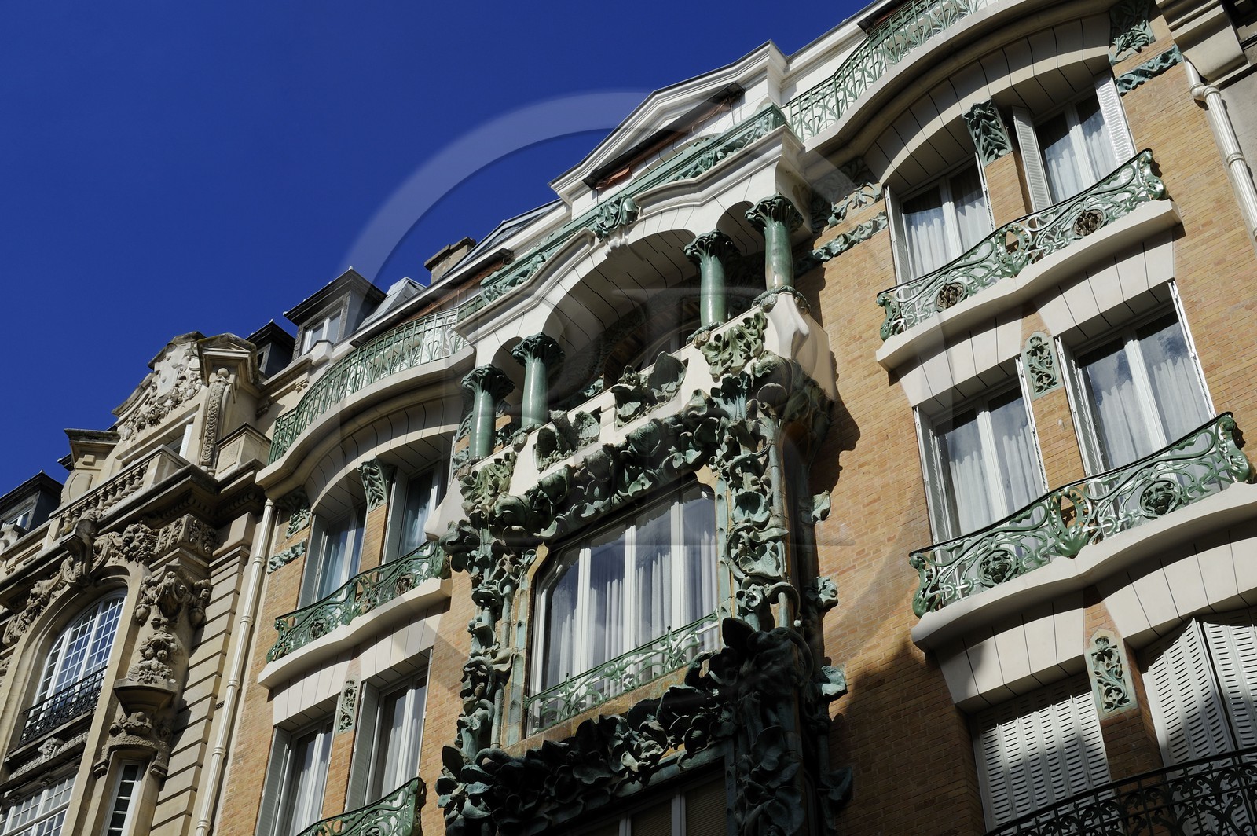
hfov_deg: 43.6
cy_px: 418
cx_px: 628
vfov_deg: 29.8
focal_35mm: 45
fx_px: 1570
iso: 200
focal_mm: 45
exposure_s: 1/250
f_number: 13
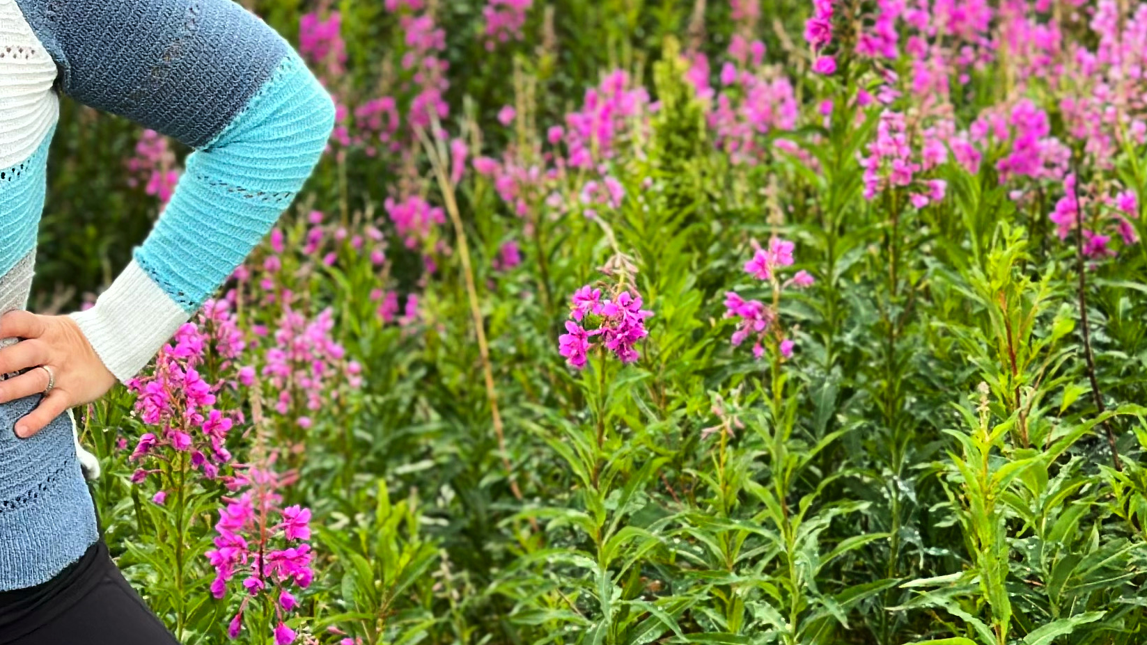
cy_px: 206
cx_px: -139
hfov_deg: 16.2
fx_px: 3894
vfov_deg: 9.5
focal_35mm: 128
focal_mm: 6.86
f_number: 1.78
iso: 80
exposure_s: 1/1357
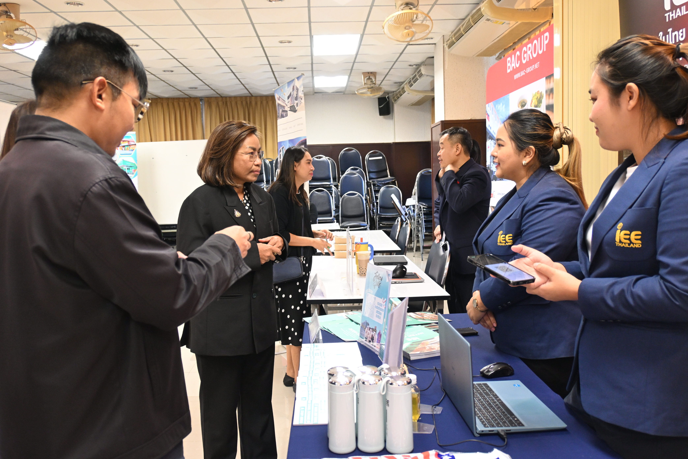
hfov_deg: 57.2
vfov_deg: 40.0
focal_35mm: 33
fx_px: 631
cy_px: 230
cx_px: 344
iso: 1400
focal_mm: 22
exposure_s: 1/40
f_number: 4
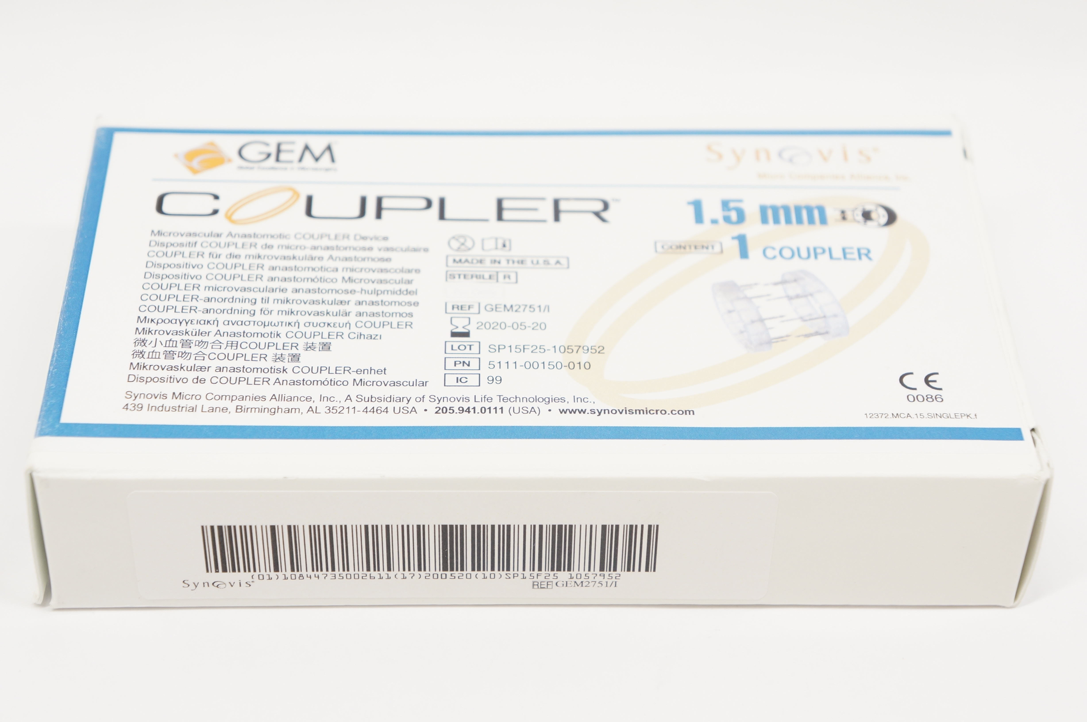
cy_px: 361
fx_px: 2307
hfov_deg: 26.5
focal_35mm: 76
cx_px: 544
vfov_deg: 17.8
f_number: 5.6
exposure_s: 1/60
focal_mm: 51
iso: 400
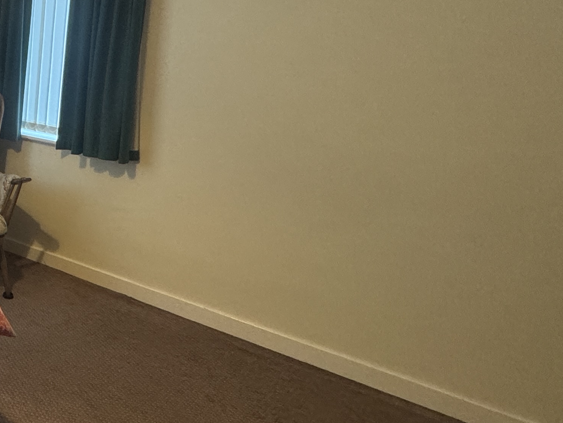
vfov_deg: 37.1
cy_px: 127
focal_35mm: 38
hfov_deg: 34.6
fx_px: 618
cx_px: -167
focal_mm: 2.22
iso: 250
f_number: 2.2
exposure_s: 1/100
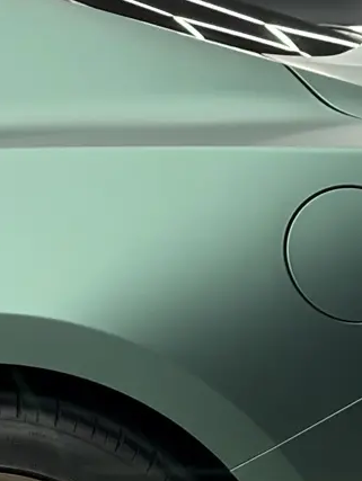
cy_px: 166
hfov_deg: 6.8
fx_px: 3049
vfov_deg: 9.0
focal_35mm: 219
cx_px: 72
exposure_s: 1/228
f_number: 1.6
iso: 100
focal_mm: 5.96
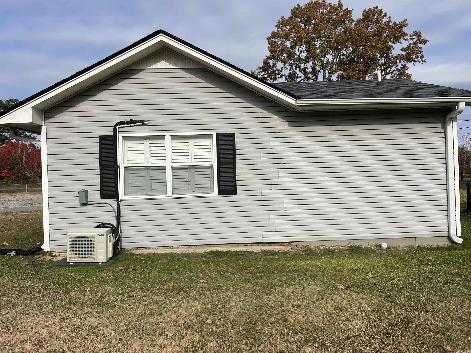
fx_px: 354
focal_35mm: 26
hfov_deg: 67.3
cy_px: 176
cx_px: 236
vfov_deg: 53.1
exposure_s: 1/6211
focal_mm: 5.7
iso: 50
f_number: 1.5
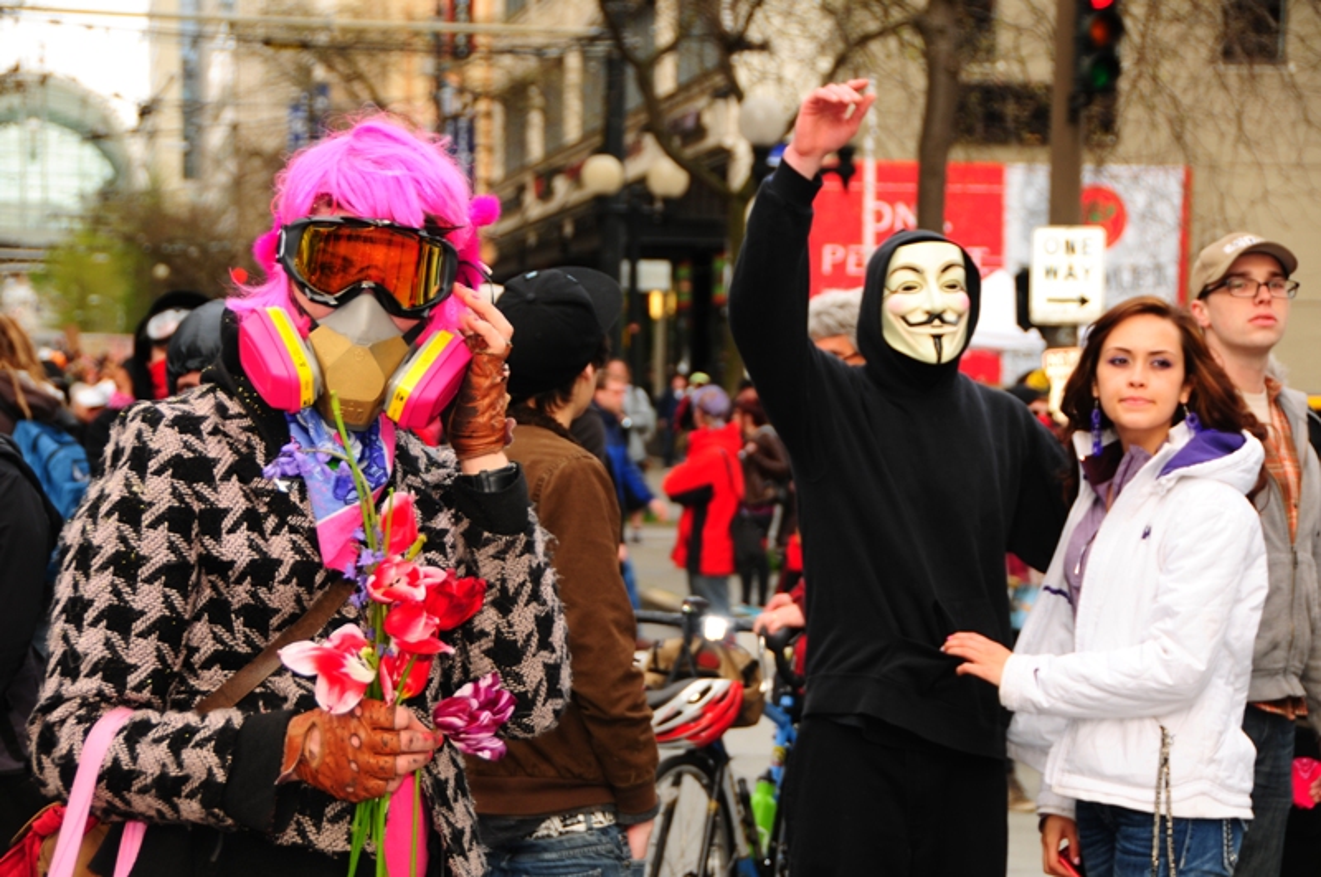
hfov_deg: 20.9
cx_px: 660
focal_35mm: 98
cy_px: 438
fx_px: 3573
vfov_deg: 14.0
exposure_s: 1/160
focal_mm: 65
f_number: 5
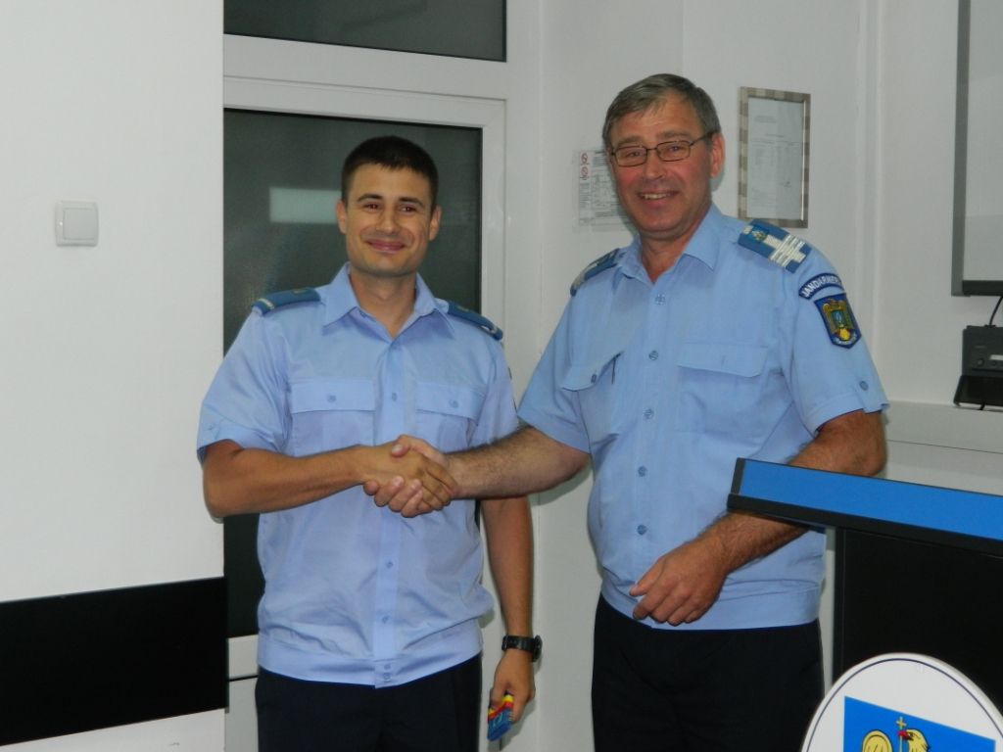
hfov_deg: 33.8
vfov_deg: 25.7
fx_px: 1652
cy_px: 376
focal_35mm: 57
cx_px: 502
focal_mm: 10.2
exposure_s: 1/30
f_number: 3.8
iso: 200
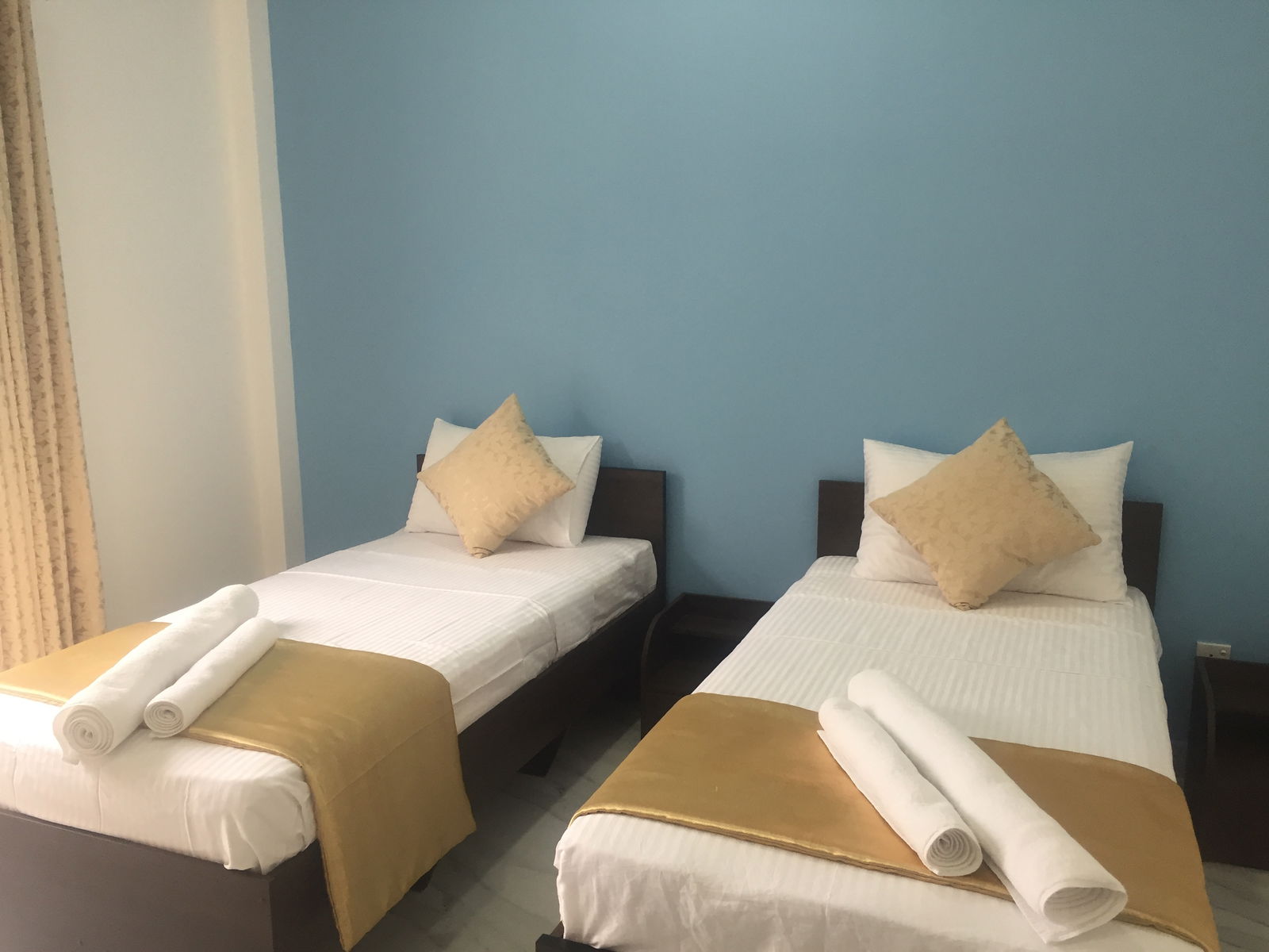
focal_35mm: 29
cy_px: 476
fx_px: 1063
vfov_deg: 48.2
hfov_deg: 61.7
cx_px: 634
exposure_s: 1/33
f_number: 2.2
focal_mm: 4.15
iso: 32
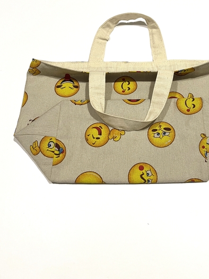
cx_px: 126
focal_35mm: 33
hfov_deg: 42.7
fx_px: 266
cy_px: 105
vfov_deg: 54.7
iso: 160
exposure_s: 1/60
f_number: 1.6
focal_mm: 5.1
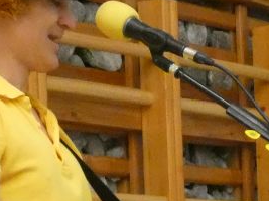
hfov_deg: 8.5
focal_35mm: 232
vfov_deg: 6.2
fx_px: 1802
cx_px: 271
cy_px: 393
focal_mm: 7.8
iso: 1250
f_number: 3.7
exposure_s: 1/80
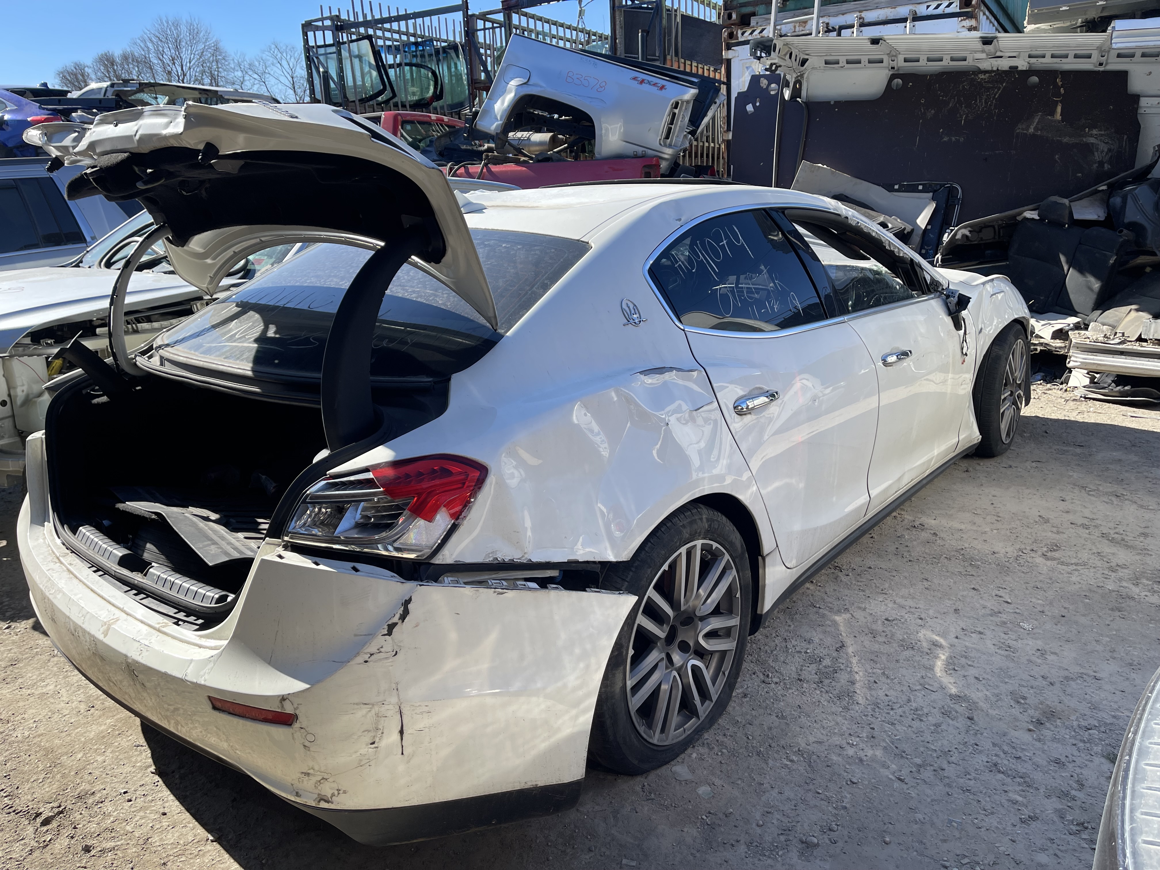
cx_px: 580
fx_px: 871
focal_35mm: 26
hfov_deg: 67.3
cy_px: 435
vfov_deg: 53.1
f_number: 1.6
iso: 32
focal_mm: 5.1
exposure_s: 1/1078
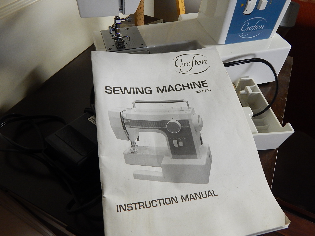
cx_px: 158
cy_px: 118
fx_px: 227
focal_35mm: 25
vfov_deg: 54.9
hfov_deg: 69.4
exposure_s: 1/25
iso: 400
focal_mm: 4.5
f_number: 3.1
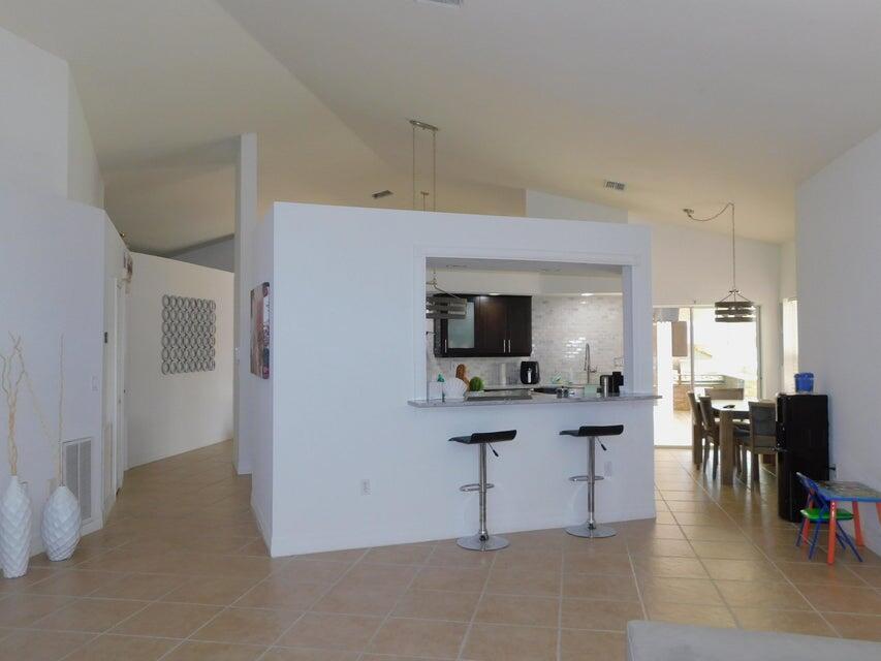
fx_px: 713
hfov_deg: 63.4
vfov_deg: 49.8
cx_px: 440
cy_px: 330
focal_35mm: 28
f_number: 3.2
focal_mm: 4.9
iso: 200
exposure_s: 1/30
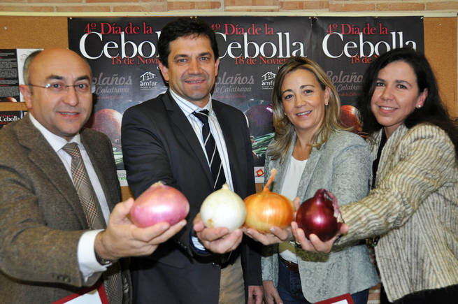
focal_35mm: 36
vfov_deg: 36.8
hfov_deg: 53.2
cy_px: 152
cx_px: 229
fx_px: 457
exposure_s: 1/60
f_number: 3.8
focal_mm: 24
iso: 800
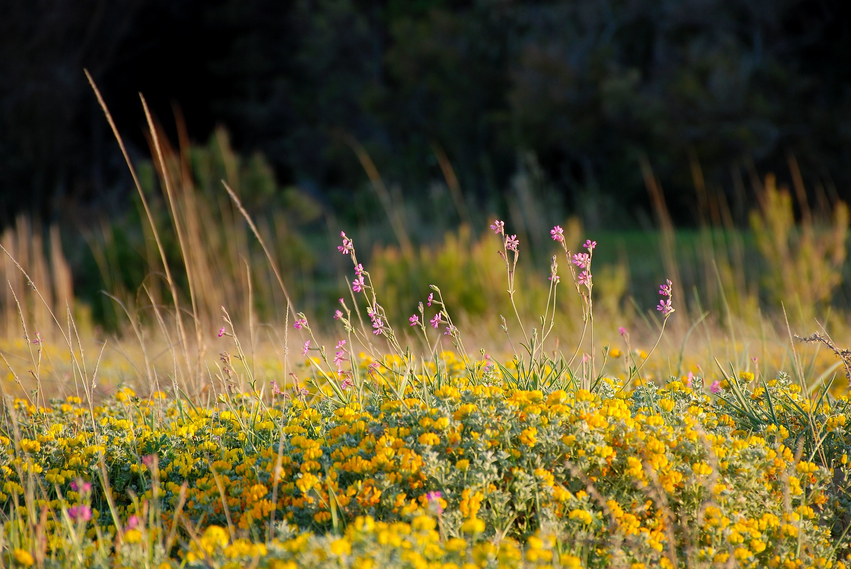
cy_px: 284
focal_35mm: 168
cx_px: 426
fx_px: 3976
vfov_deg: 8.2
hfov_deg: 12.2
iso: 100
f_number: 7.1
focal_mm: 112
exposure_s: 1/60
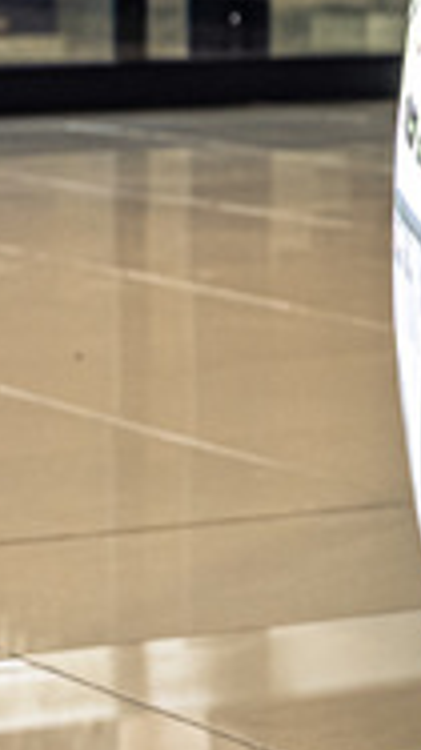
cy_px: -144
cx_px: 1762
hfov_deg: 4.8
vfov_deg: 9.5
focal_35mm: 223
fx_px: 4432
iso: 500
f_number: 4.5
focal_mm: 39
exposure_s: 1/125
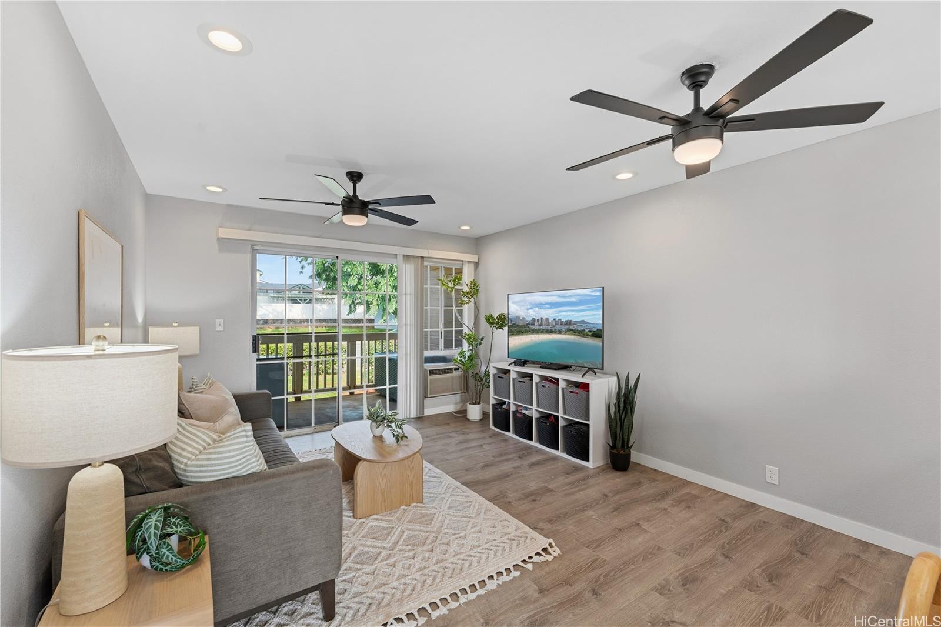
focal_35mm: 15
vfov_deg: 77.3
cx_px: 470
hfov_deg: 100.4
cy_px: 314
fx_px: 392
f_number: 9
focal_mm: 15
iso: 400
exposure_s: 1/160
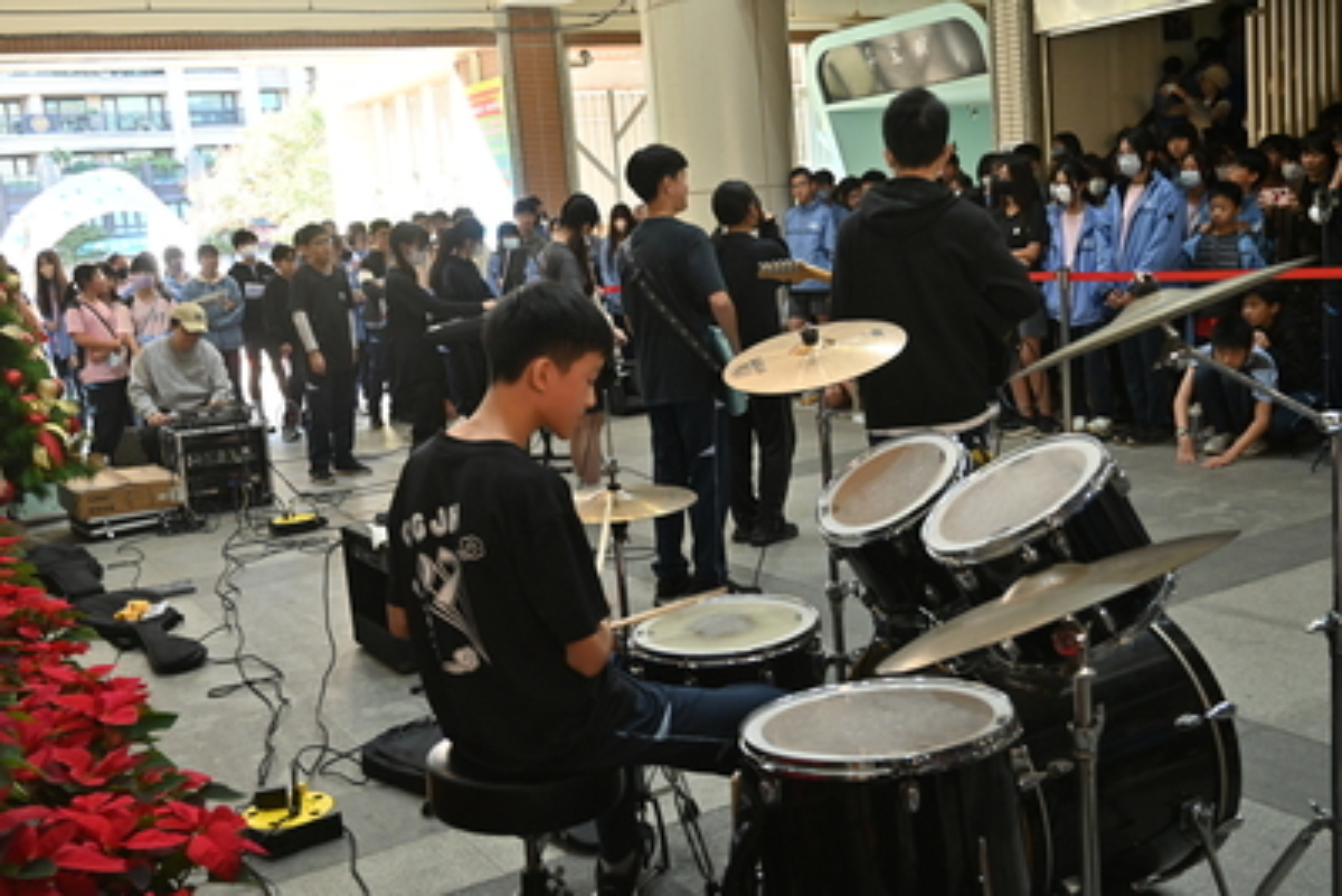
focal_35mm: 36
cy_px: 448
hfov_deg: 53.1
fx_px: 1342
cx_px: 671
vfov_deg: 36.9
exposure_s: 1/250
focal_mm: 24
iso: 1000
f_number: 4
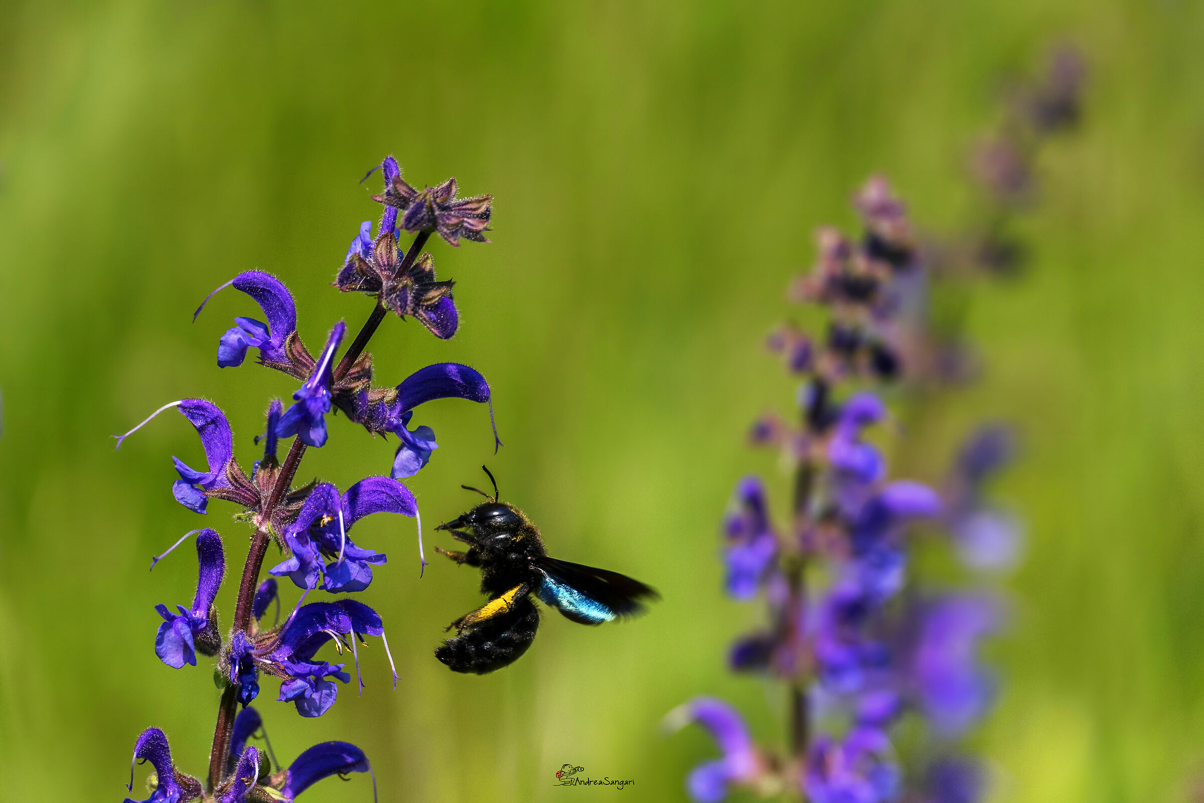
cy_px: 402
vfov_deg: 1.5
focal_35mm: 900
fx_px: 30098
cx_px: 602
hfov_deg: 2.3
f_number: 7.1
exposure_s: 1/2500
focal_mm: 600
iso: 1000
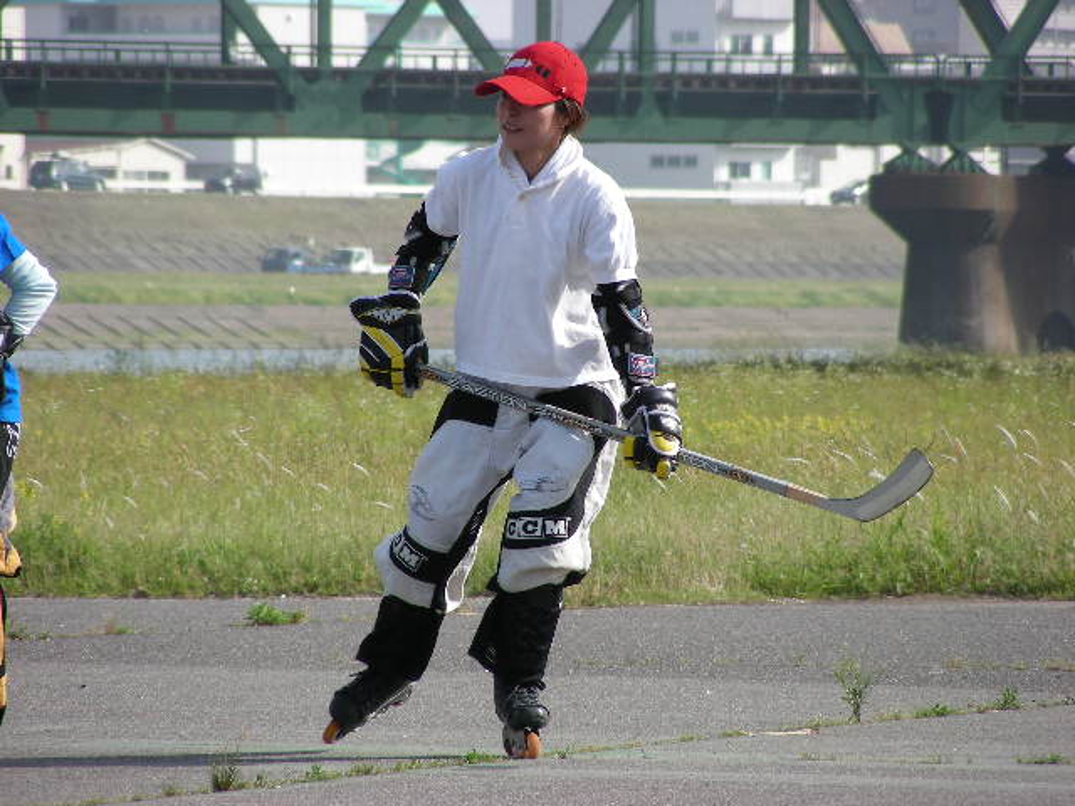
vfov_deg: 3.9
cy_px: 403
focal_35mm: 380
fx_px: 11801
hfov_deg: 5.2
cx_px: 538
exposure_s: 1/311
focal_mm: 63.3
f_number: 4
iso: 50
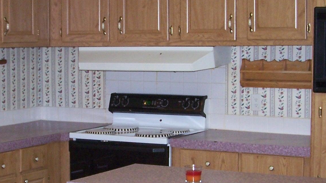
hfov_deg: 22.9
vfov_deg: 13.0
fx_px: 804
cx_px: 149
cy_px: 107
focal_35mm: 93
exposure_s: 1/60
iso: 140
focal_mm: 6.3
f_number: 2.8
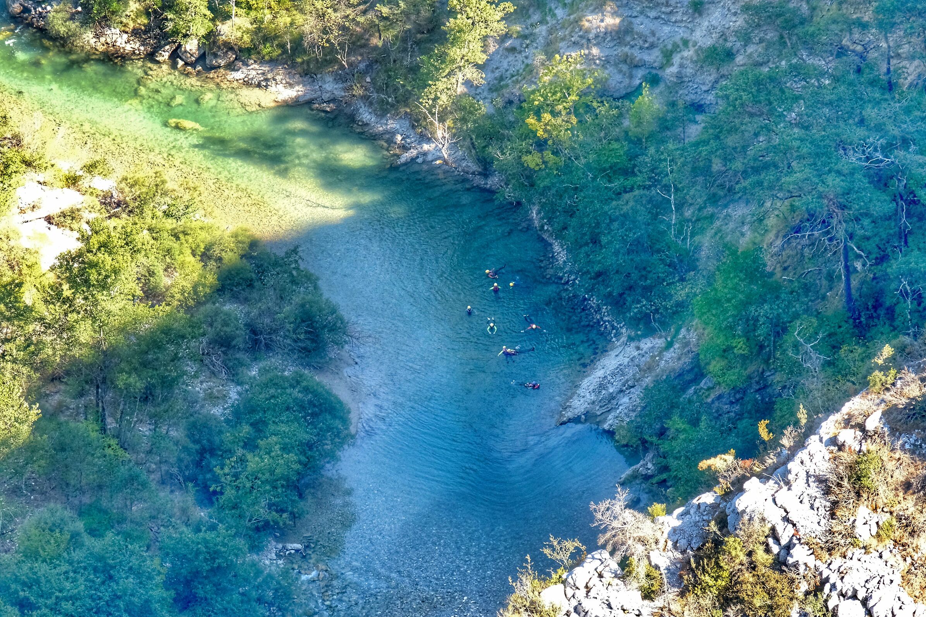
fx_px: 5247
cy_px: 310
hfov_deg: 10.1
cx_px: 465
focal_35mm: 204
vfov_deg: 6.7
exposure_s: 1/200
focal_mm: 135
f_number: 11
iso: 2000
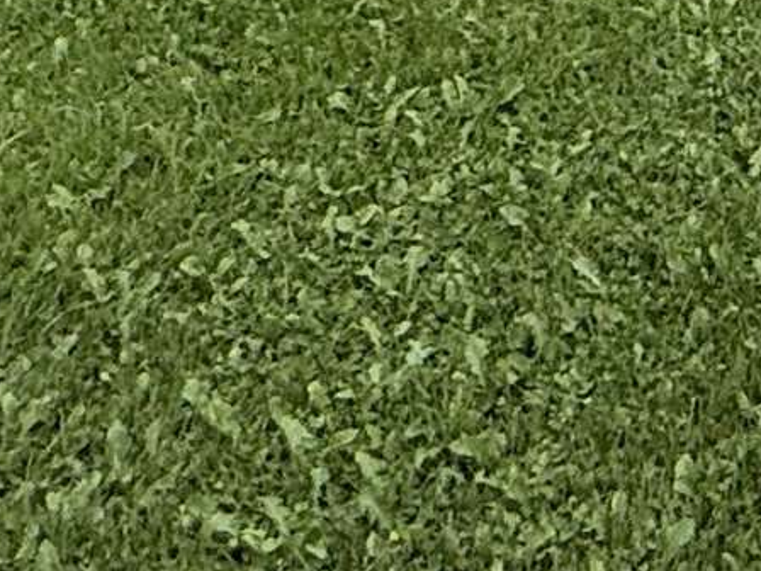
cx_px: 1006
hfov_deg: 18.9
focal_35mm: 96
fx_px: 2110
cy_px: -948
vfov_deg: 11.6
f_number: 2.2
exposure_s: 1/1068
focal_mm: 2.22
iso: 50
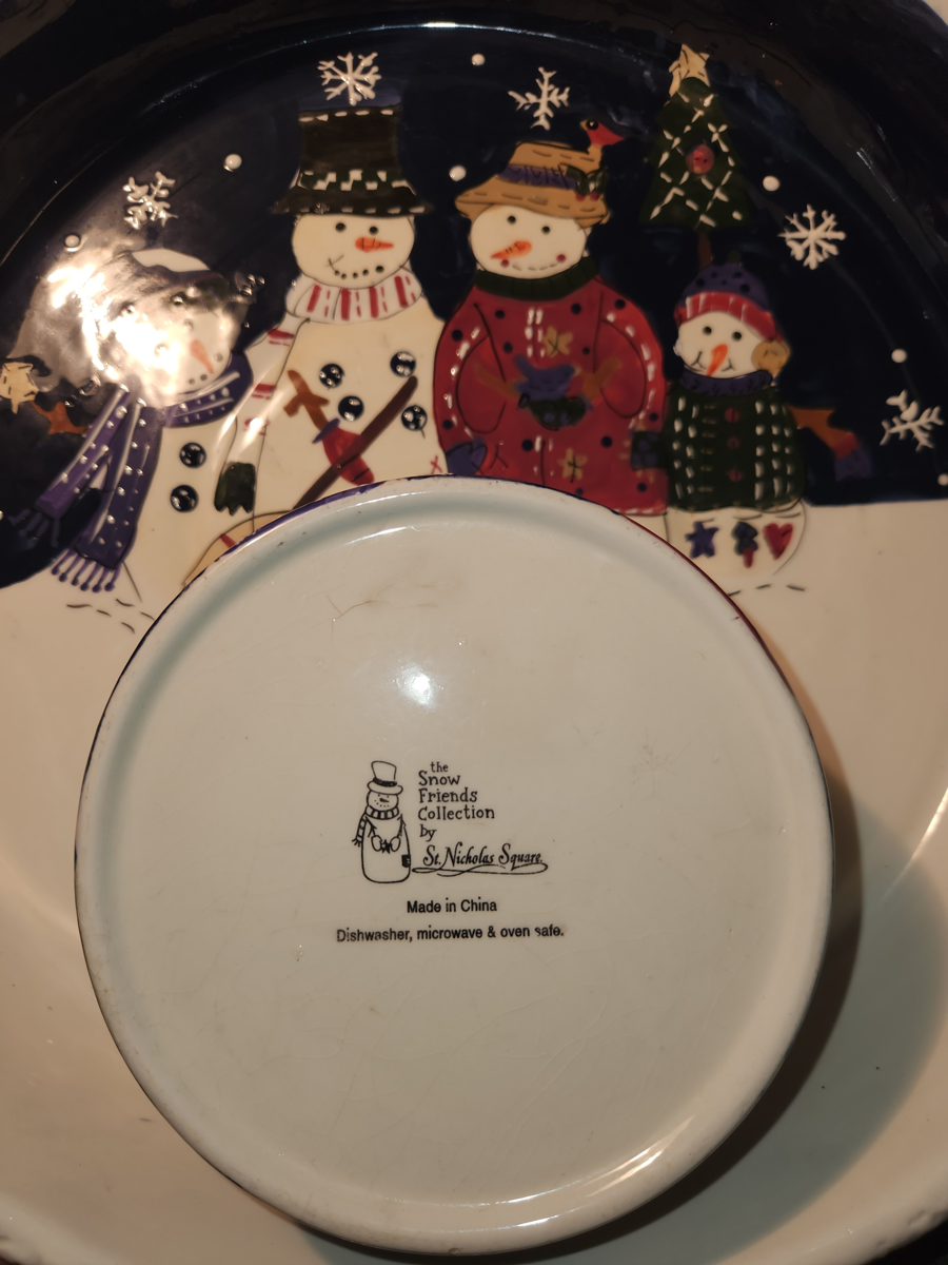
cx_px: 474
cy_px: 632
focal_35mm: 23
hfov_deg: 58.9
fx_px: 840
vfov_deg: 73.9
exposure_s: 1/60
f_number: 1.8
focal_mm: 5.4
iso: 20
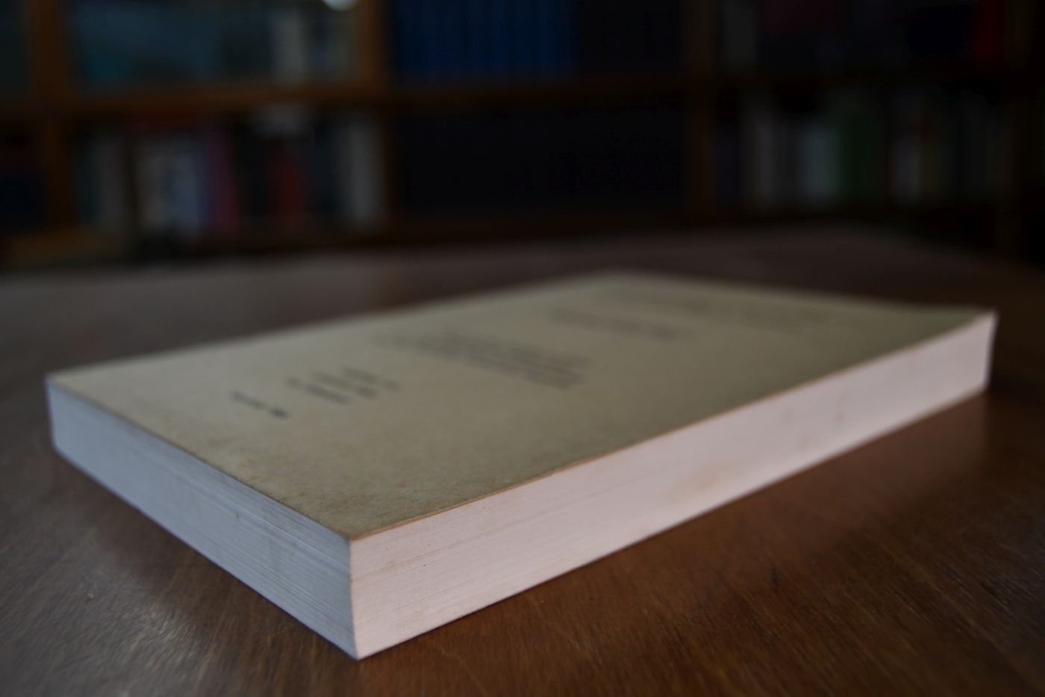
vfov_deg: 36.9
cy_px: 348
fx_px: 1045
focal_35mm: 36
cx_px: 522
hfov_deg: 53.1
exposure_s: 1/250
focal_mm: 24
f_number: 4
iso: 400
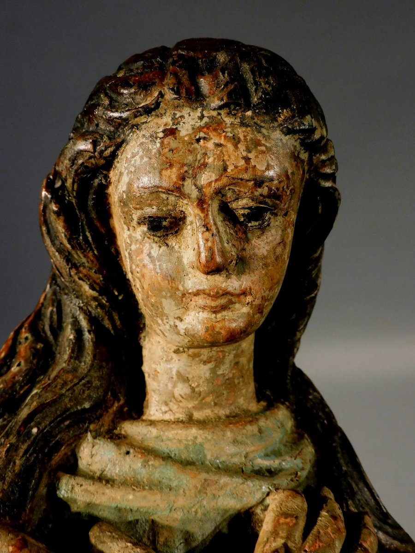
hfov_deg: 46.8
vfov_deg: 60.0
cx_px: 208
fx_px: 480
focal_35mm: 30
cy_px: 276
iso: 280
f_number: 3.5
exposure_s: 1/30
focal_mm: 5.4
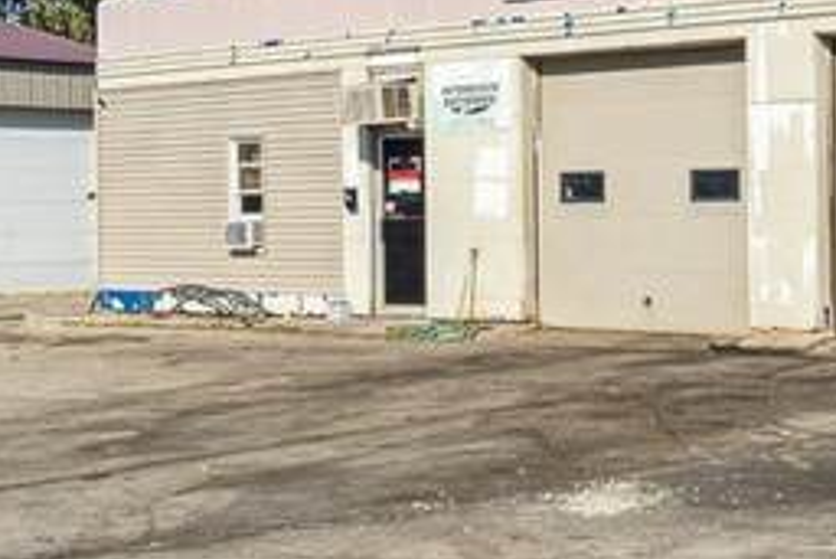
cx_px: 647
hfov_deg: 23.6
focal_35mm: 85
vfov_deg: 16.1
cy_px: 204
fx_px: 1975
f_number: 10
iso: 400
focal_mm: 17
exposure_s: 1/500
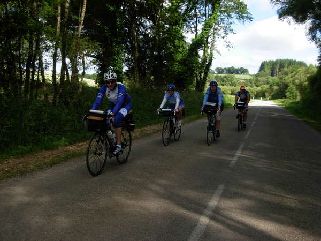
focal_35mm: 38
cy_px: 120
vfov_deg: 37.7
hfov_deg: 49.0
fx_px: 352
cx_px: 160
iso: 79
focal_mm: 6.3
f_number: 2.9
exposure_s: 1/512
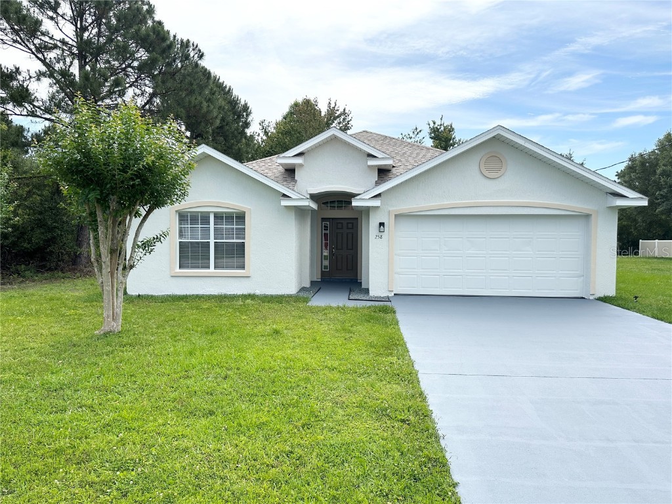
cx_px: 336
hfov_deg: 71.6
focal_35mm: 24
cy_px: 252
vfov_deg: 56.8
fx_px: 466
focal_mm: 6.86
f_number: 1.78
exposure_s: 1/4545
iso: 80
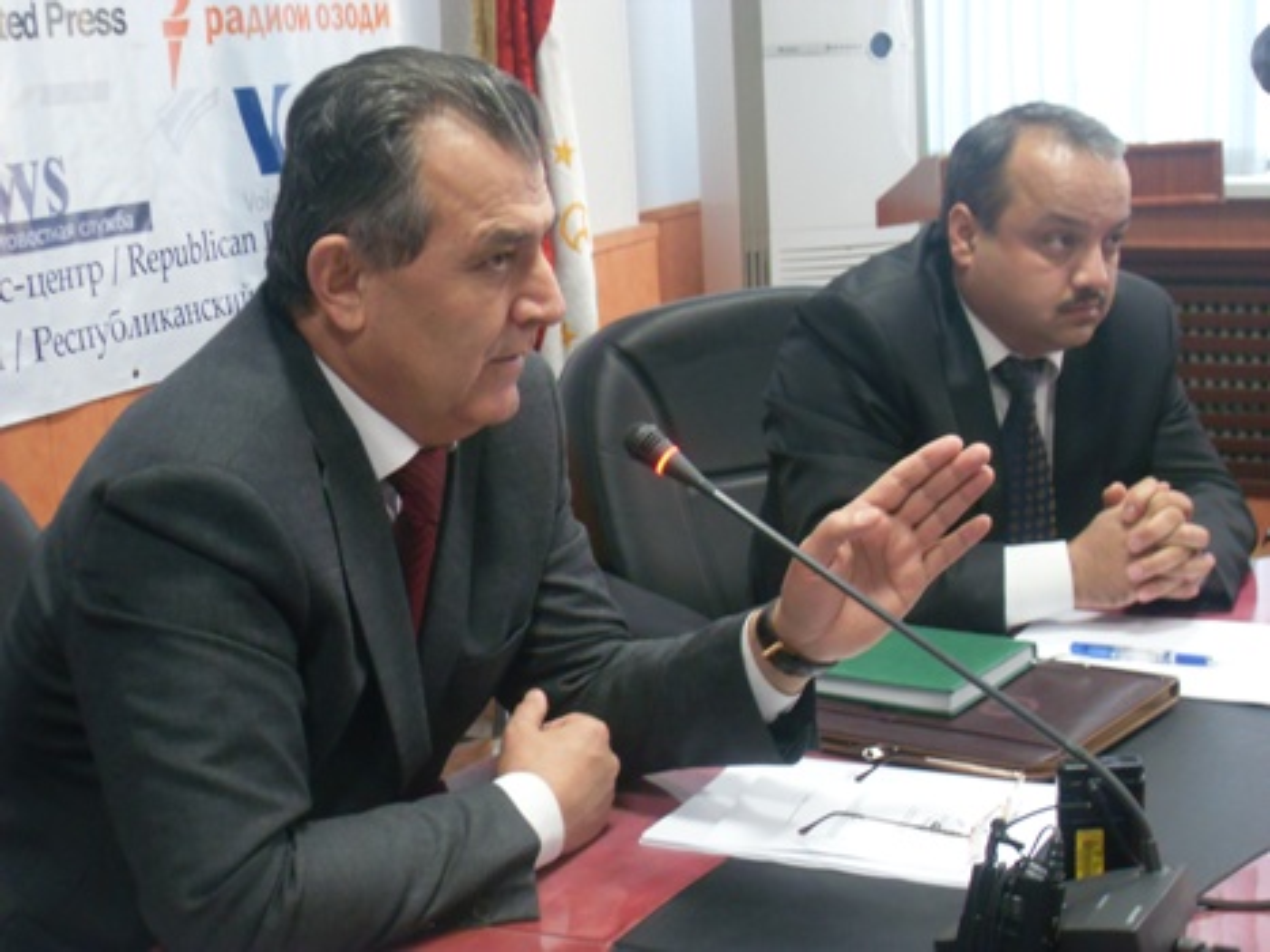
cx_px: 635
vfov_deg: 23.3
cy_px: 476
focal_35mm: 63
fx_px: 2311
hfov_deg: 30.7
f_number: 3.7
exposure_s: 1/10
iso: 200
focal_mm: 10.1
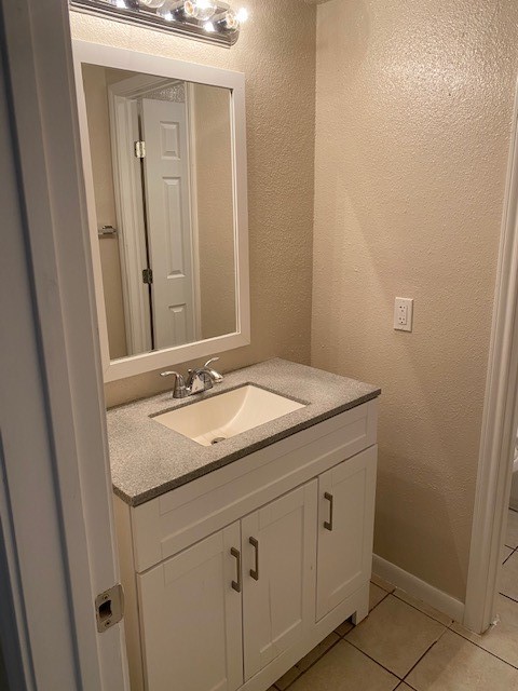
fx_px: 519
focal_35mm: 26
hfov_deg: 53.1
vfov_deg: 67.3
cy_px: 346
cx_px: 259
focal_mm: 4.25
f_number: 1.8
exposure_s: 1/60
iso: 80
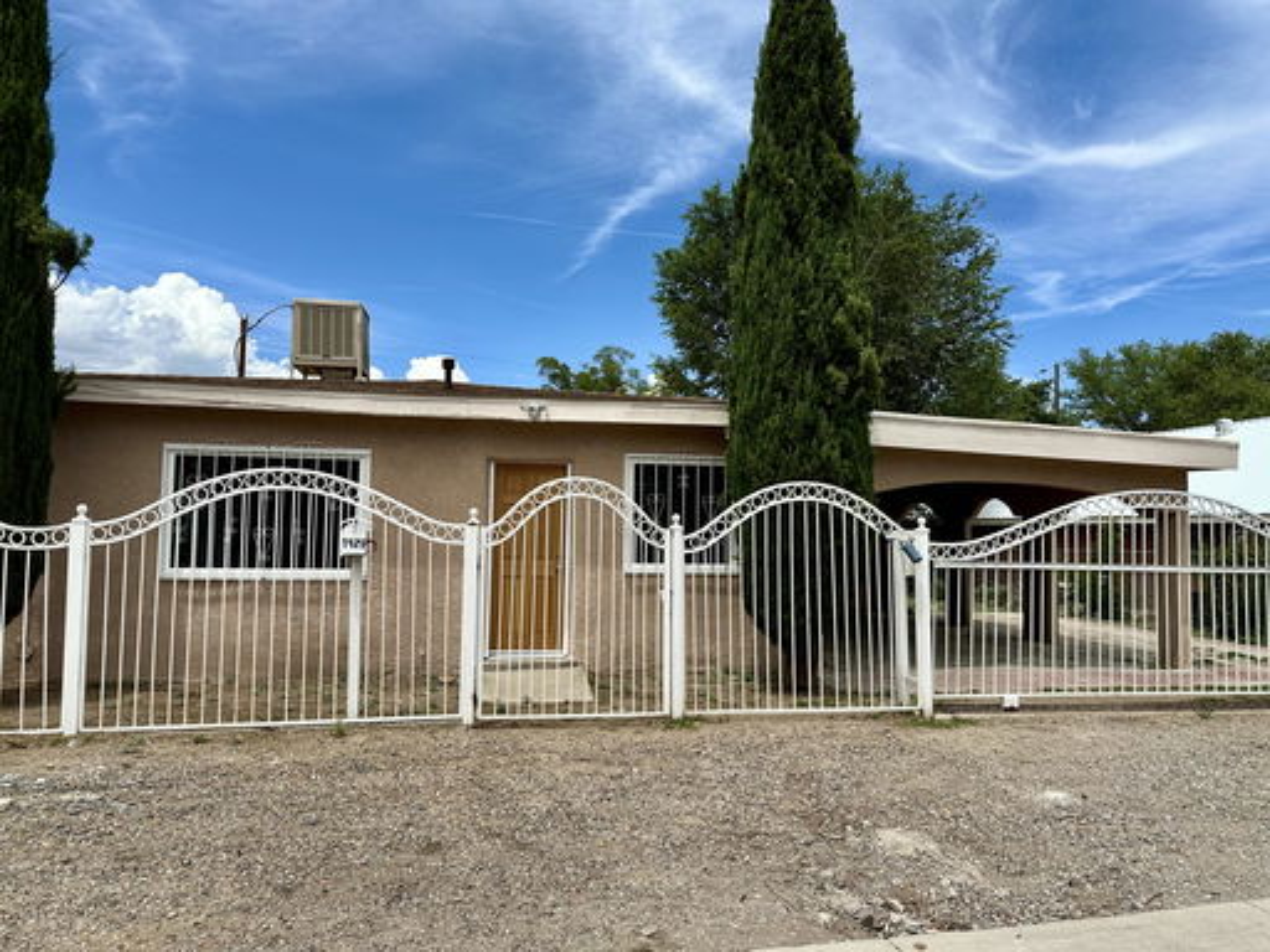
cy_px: 476
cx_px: 635
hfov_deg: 71.6
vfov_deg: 56.8
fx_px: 881
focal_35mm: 24
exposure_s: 1/5525
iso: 80
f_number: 1.78
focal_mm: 6.86
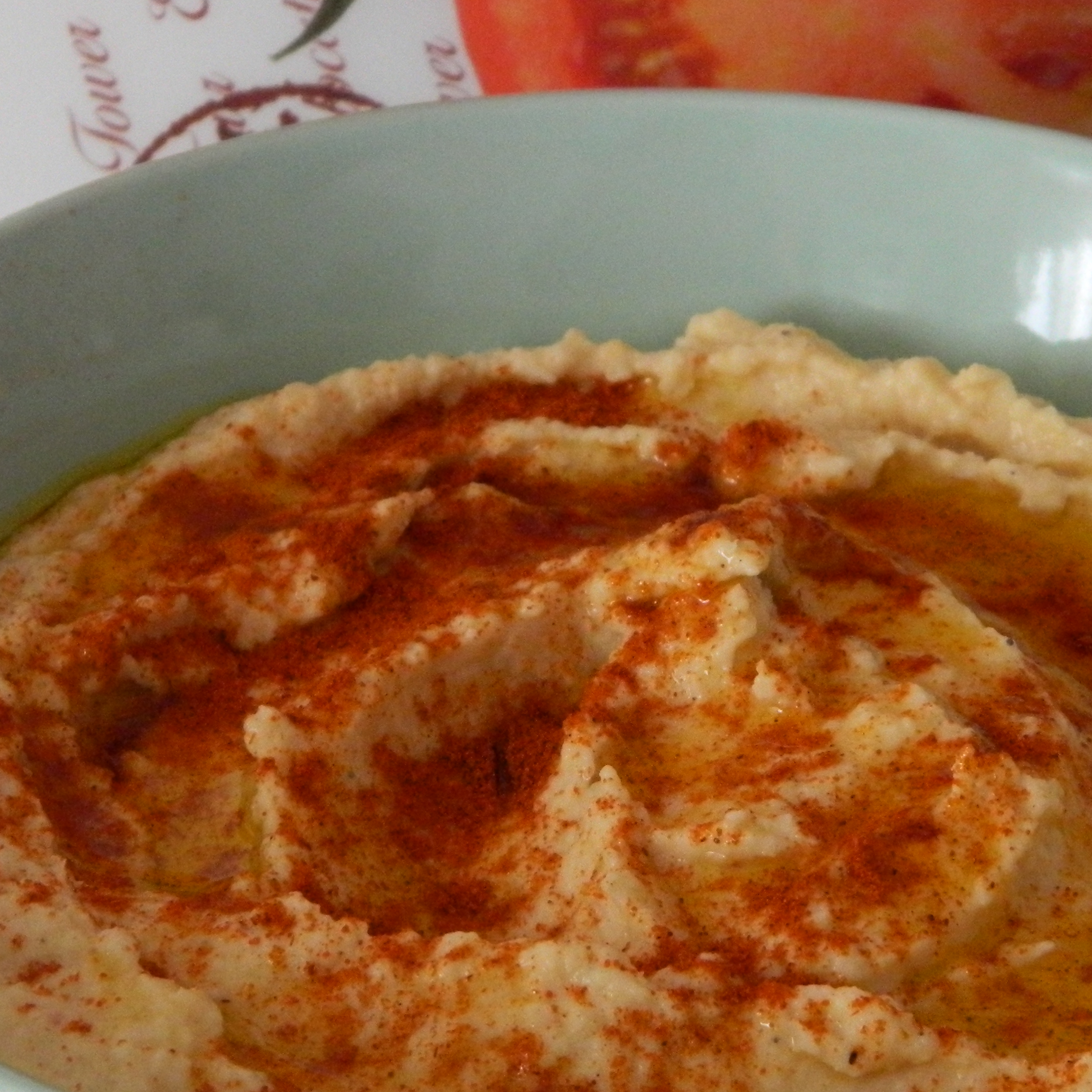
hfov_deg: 9.5
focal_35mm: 184
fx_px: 6567
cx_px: 653
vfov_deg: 9.5
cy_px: 726
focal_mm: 18.6
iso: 400
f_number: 4.5
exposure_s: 1/30
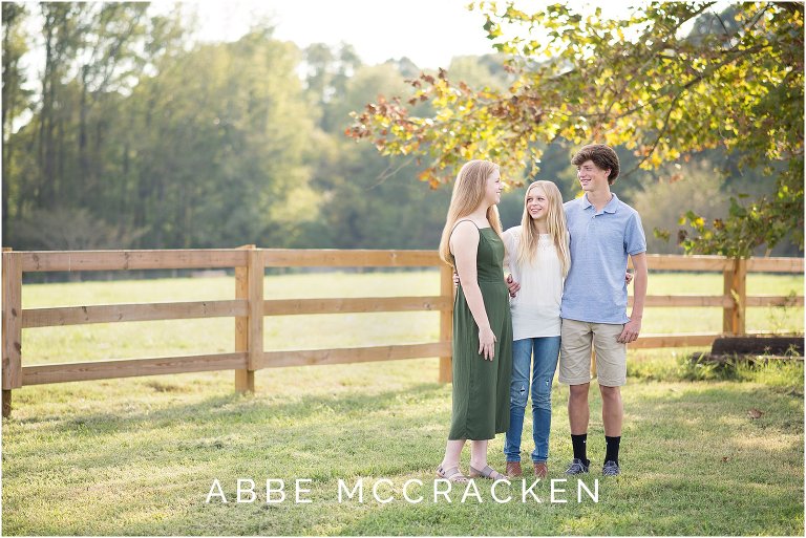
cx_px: 403
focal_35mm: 85
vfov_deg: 16.1
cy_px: 269
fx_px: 1904
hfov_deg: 23.9
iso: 160
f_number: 2
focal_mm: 85
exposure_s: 1/640
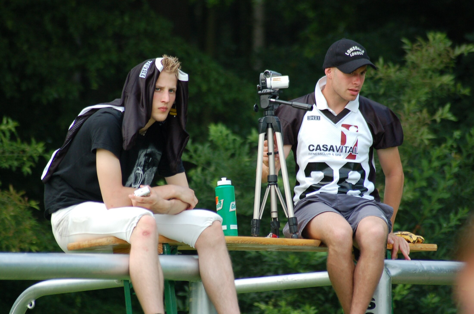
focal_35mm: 330
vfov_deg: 4.1
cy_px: 157
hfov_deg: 6.3
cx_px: 237
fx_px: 4337
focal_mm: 220
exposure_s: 1/500
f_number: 5.3
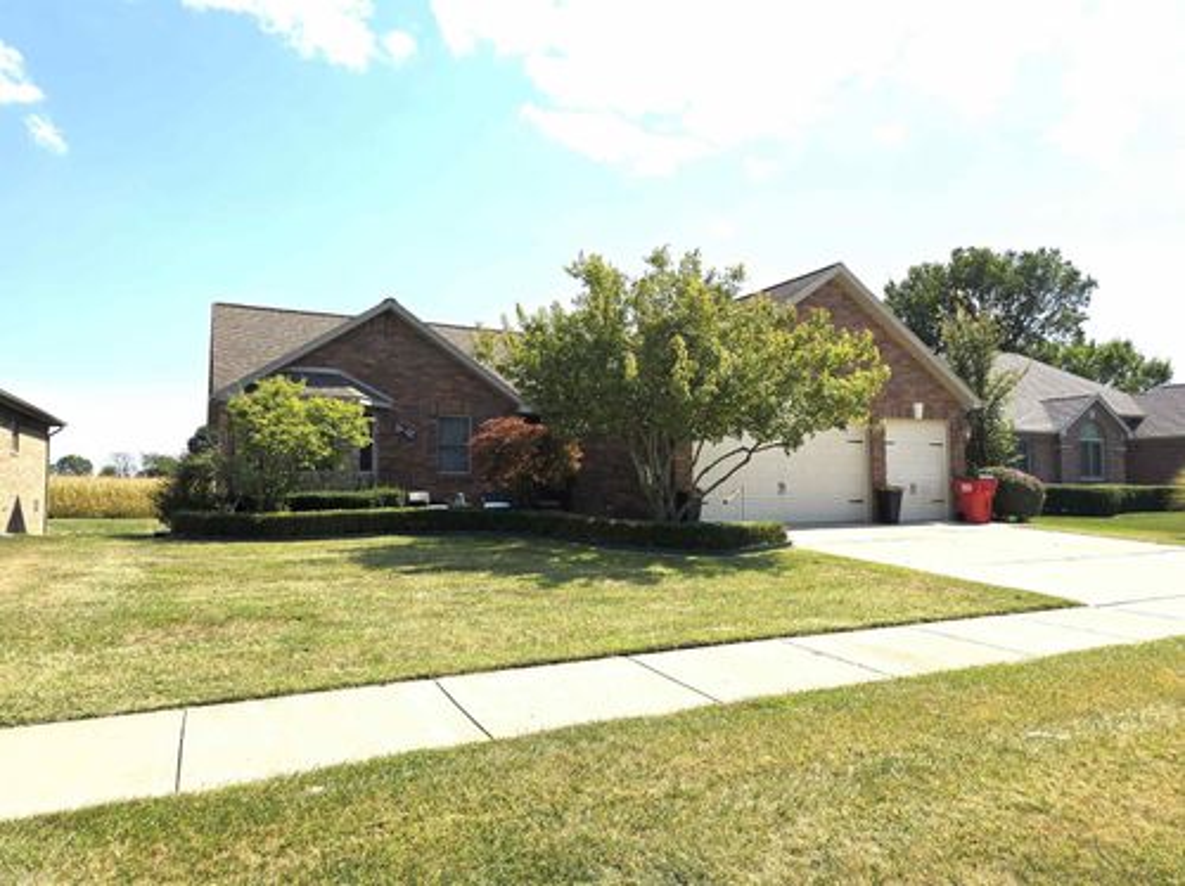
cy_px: 443
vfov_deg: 58.8
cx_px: 592
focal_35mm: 23
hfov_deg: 74.0
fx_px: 787
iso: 12
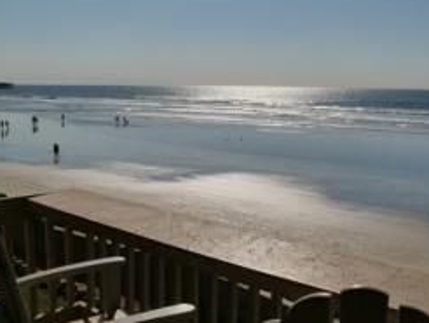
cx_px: 242
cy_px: 152
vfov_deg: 36.9
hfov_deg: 47.7
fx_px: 484
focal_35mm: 39
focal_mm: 12
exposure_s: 1/1300
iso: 200
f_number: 9
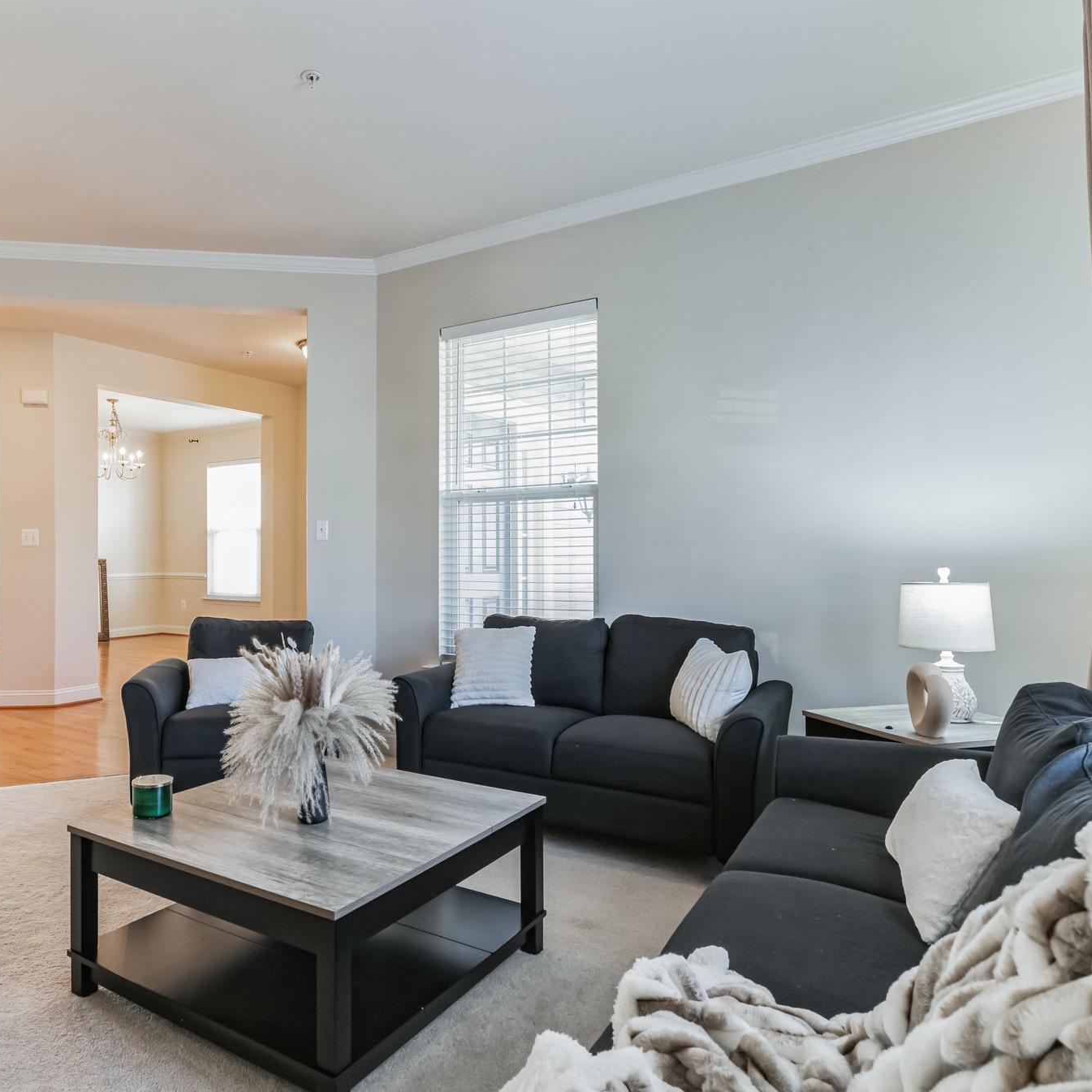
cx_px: 418
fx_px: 785
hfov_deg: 68.7
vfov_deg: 69.6
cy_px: 542
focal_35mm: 22
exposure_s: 1/8
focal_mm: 17
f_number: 8
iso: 400
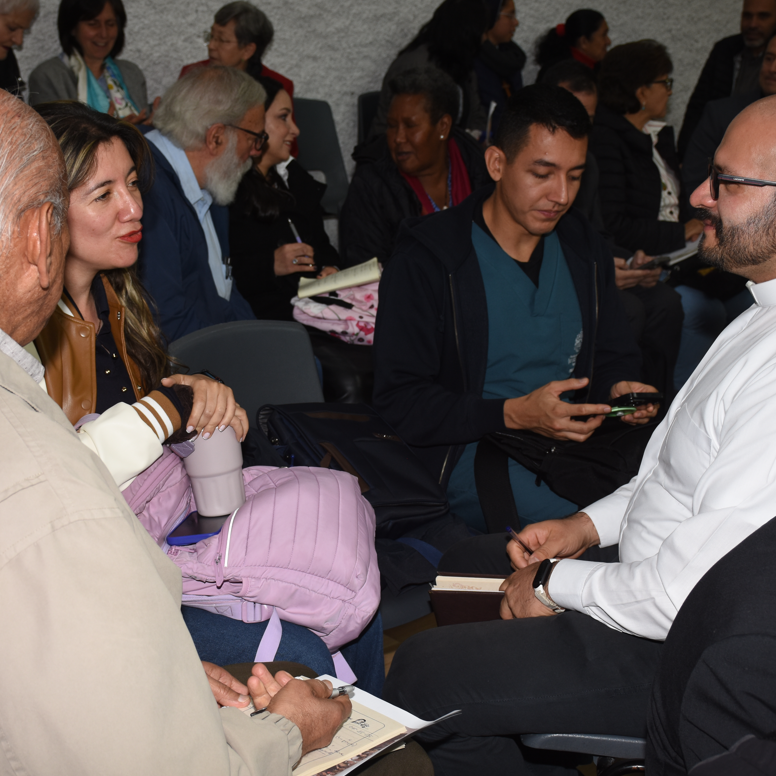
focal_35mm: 58
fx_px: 1471
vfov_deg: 29.6
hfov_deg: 29.5
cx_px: 345
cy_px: 387
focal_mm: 30
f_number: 5.6
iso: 250
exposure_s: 1/80
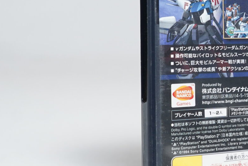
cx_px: 275
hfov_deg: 20.6
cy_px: 7
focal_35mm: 94
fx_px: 648
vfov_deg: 14.4
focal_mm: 29
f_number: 5
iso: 800
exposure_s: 1/30
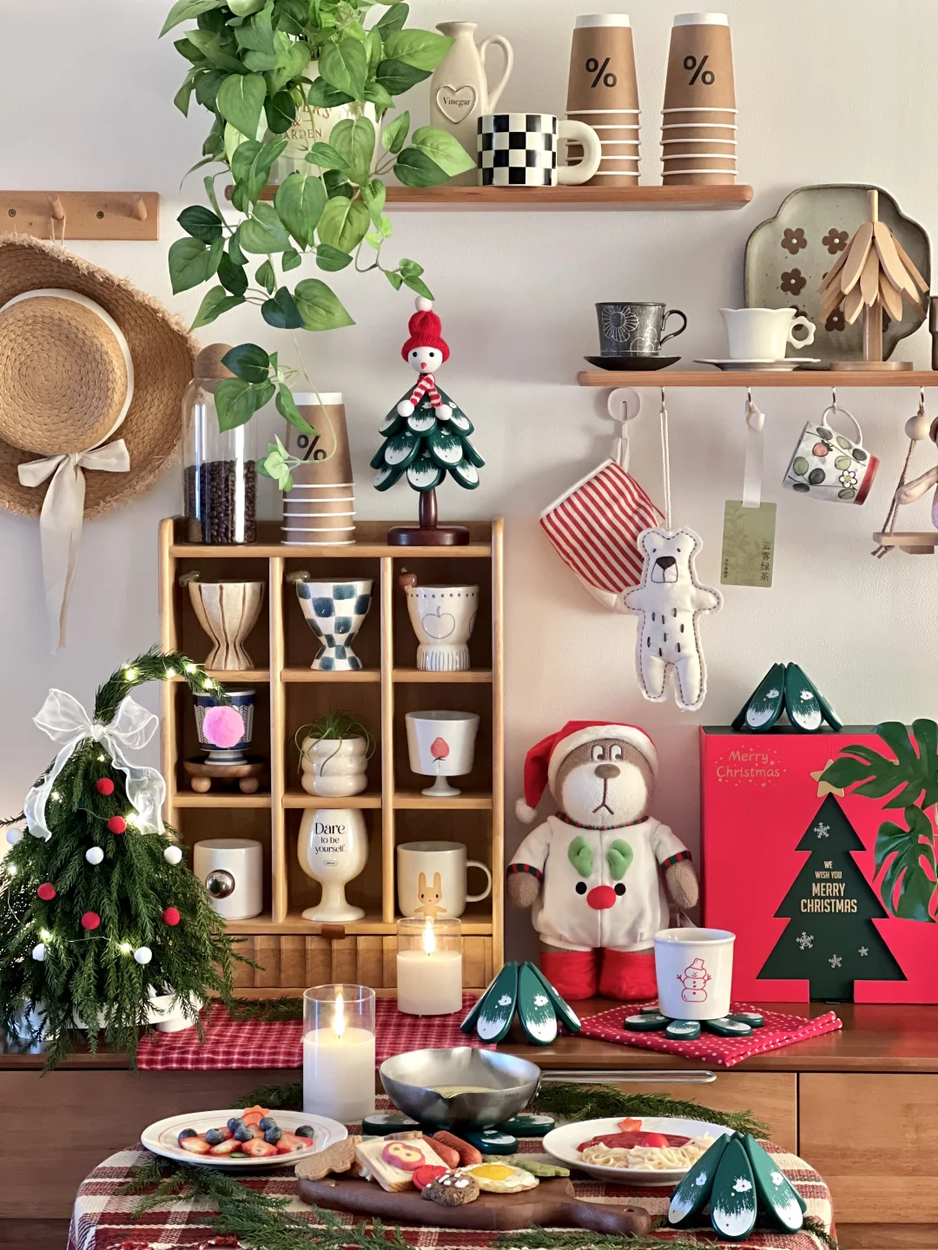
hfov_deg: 19.1
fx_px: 2782
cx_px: 469
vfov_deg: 25.3
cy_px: 625
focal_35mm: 77
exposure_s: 1/15
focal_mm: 9
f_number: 2.8
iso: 500
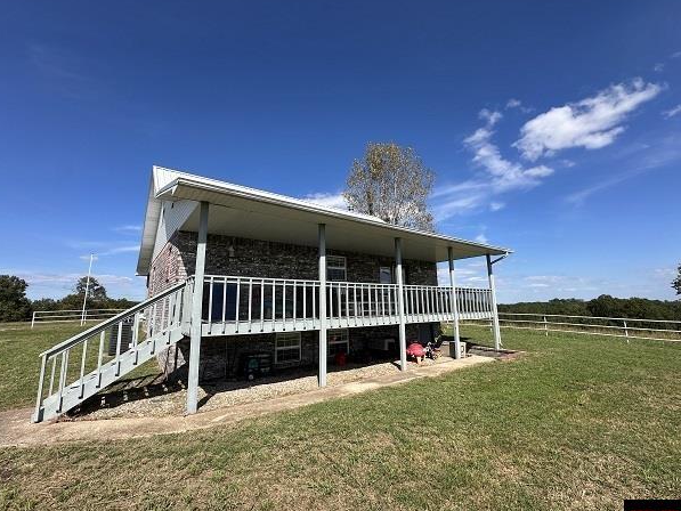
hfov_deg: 98.2
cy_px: 258
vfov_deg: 81.8
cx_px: 335
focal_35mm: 15
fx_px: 295
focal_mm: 2.22
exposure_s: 1/1916
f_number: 2.2
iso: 50
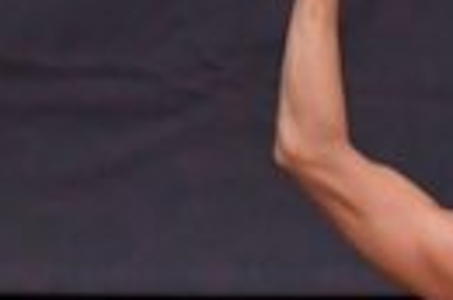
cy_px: 548
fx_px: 22507
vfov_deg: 0.8
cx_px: 814
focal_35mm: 1793
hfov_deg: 1.2
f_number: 5.6
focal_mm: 200
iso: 4000
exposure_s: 1/400
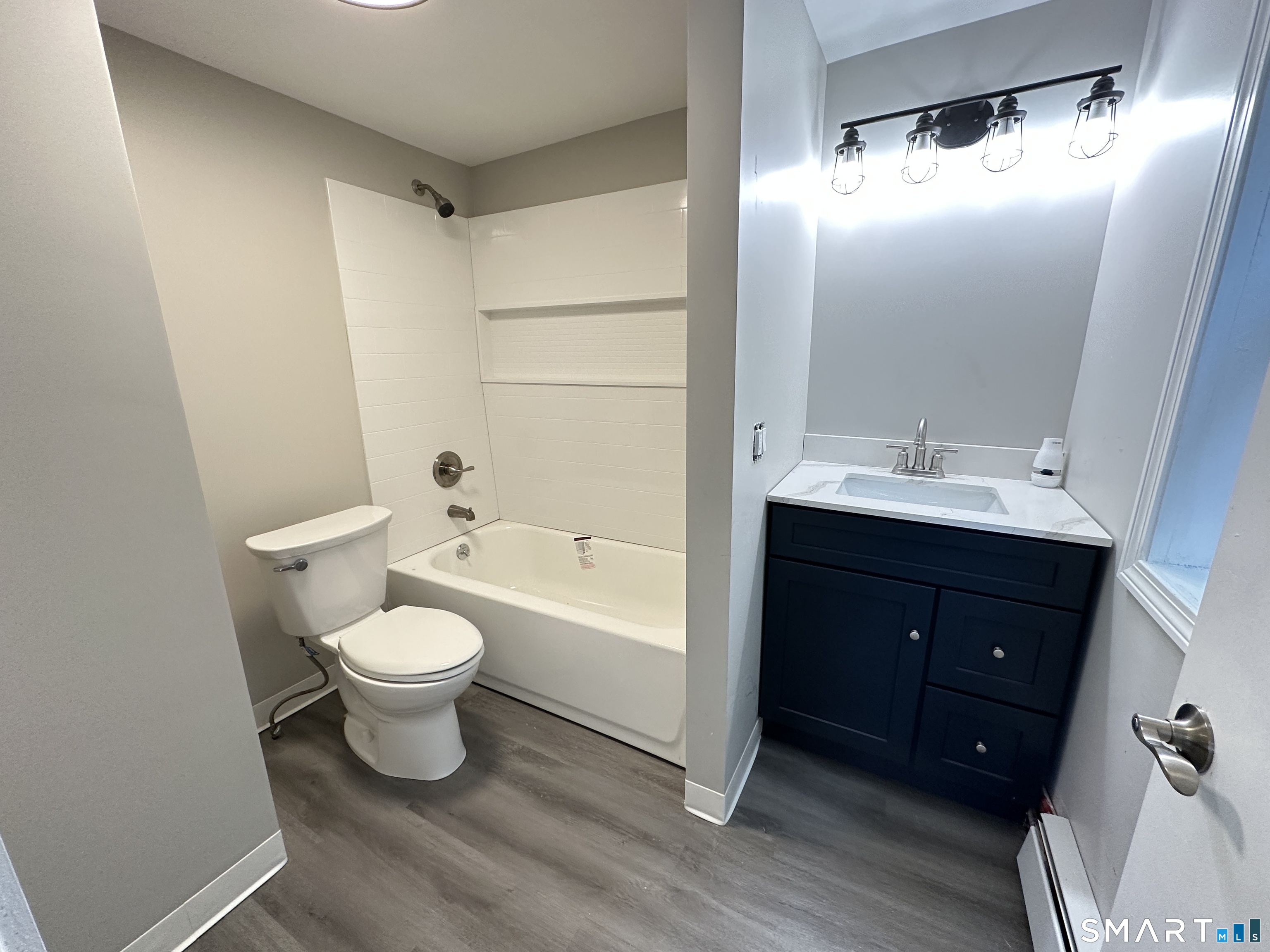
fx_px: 514
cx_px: 635
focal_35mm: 14
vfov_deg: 85.7
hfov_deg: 102.1
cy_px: 476
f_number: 2.2
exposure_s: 1/120
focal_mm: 2.22
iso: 250
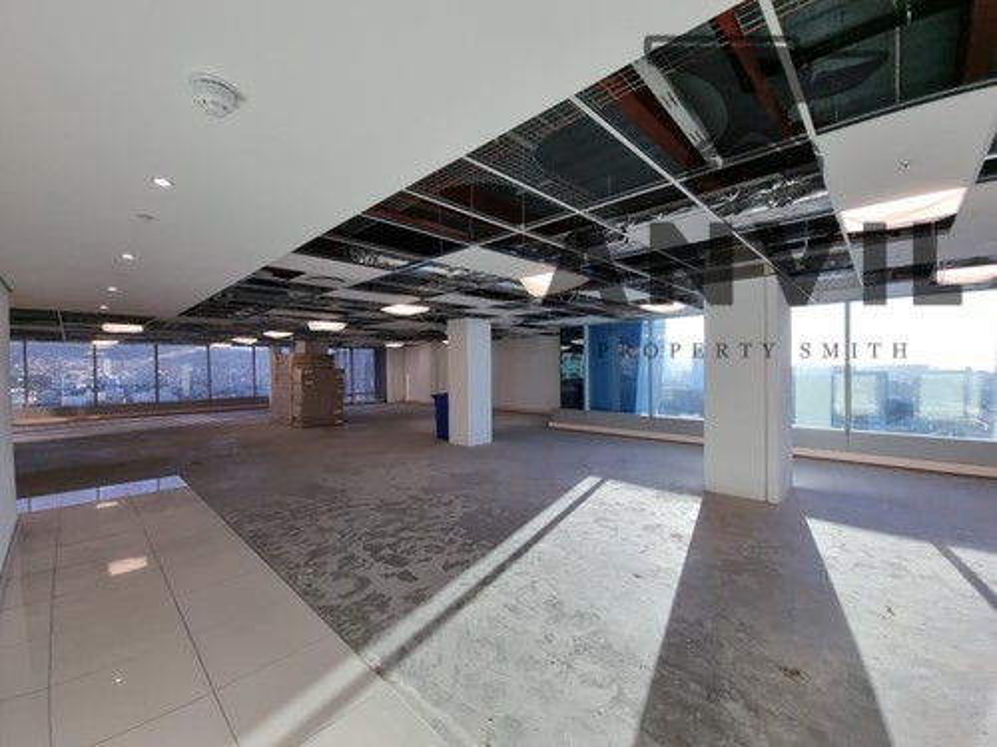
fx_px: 374
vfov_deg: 89.9
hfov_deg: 106.2
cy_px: 374
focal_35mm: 13
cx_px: 498
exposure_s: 1/167
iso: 50
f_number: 2.2
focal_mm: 2.2
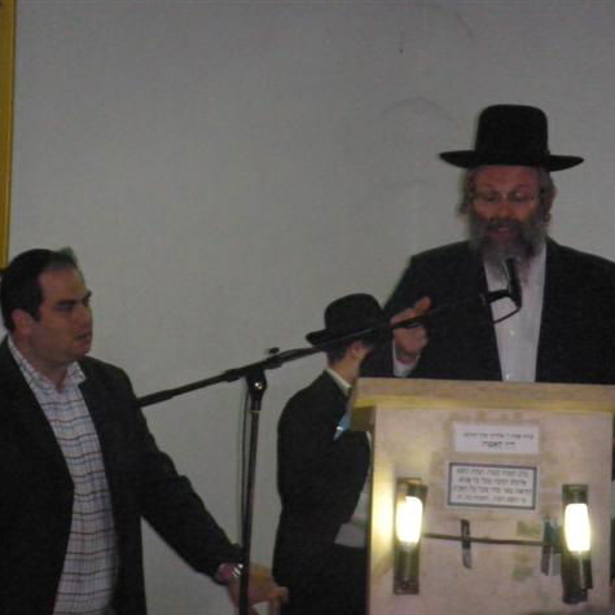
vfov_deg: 11.6
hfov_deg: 11.6
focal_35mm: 150
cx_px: 312
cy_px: 307
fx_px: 3015
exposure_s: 1/60
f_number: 4.8
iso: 800
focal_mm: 21
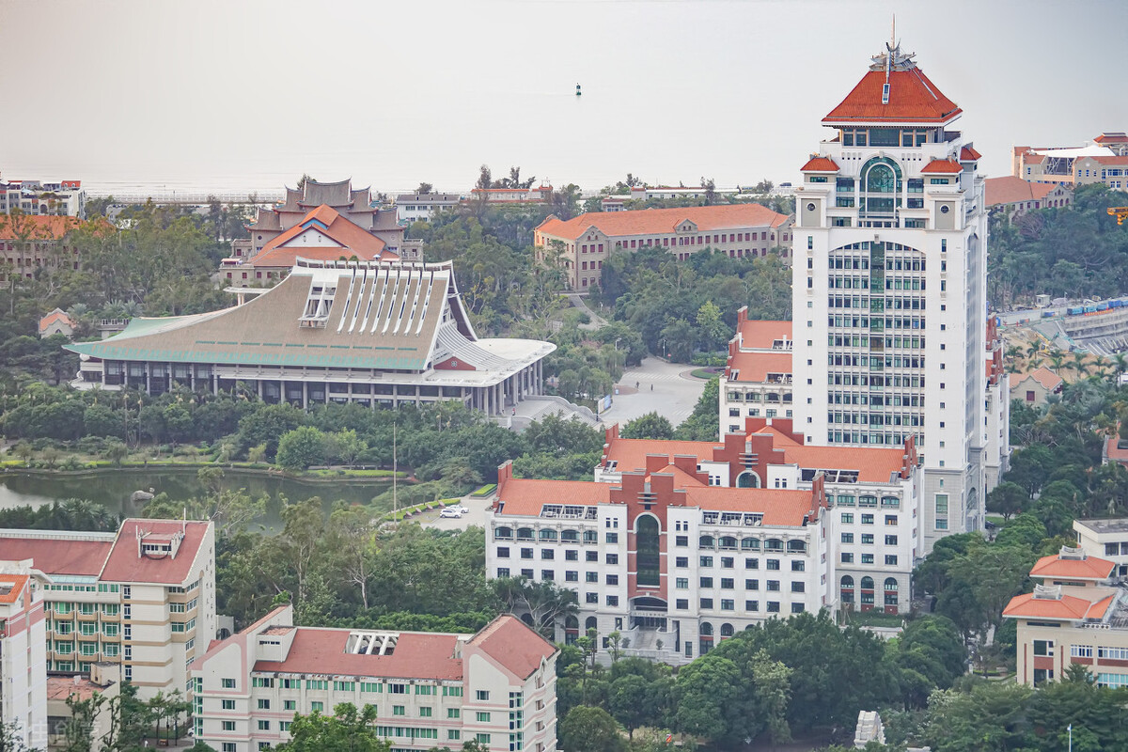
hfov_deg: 15.8
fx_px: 4073
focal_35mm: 130
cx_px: 564
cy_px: 376
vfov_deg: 10.5
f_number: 4.5
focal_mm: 130
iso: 640
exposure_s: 1/160
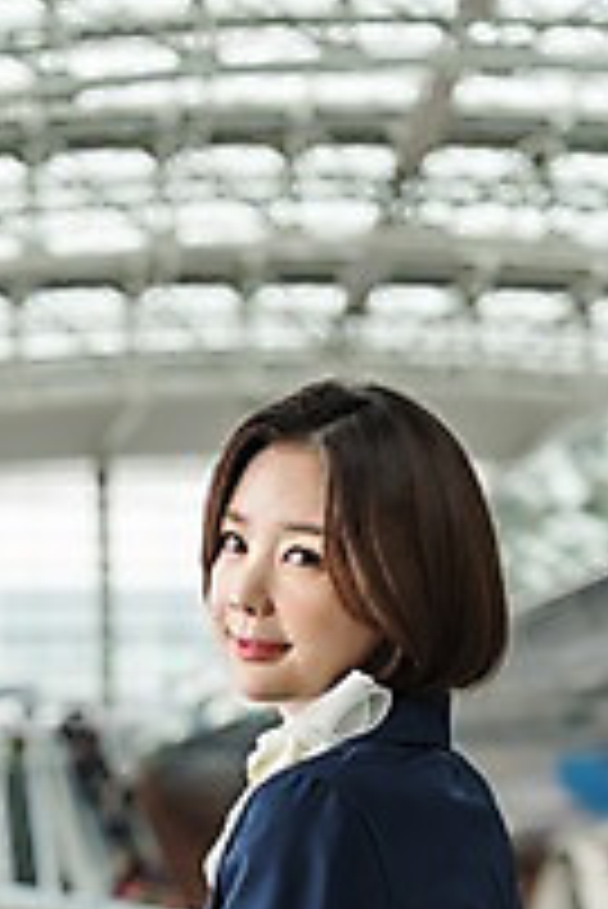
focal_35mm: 109
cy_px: 774
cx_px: 200
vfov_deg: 18.5
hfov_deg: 12.6
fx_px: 2756
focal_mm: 55
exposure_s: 1/640
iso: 400
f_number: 2.8
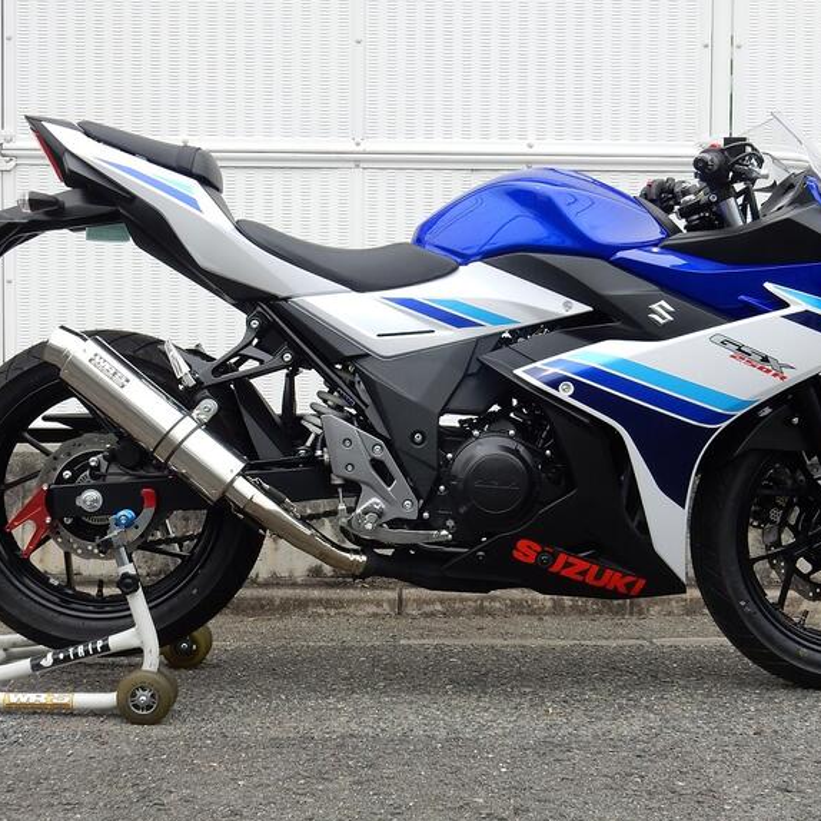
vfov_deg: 32.2
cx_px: 452
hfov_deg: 32.2
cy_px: 399
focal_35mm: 53
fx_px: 1422
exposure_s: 1/400
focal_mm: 7.6
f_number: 4.2
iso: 125
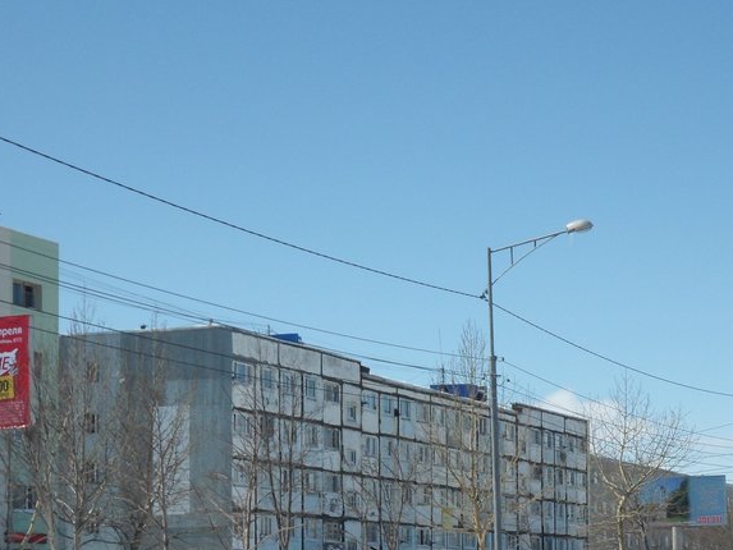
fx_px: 1864
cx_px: 464
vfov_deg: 16.6
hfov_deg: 22.2
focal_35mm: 88
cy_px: 475
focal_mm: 7.8
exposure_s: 1/1000
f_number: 4.2
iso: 80
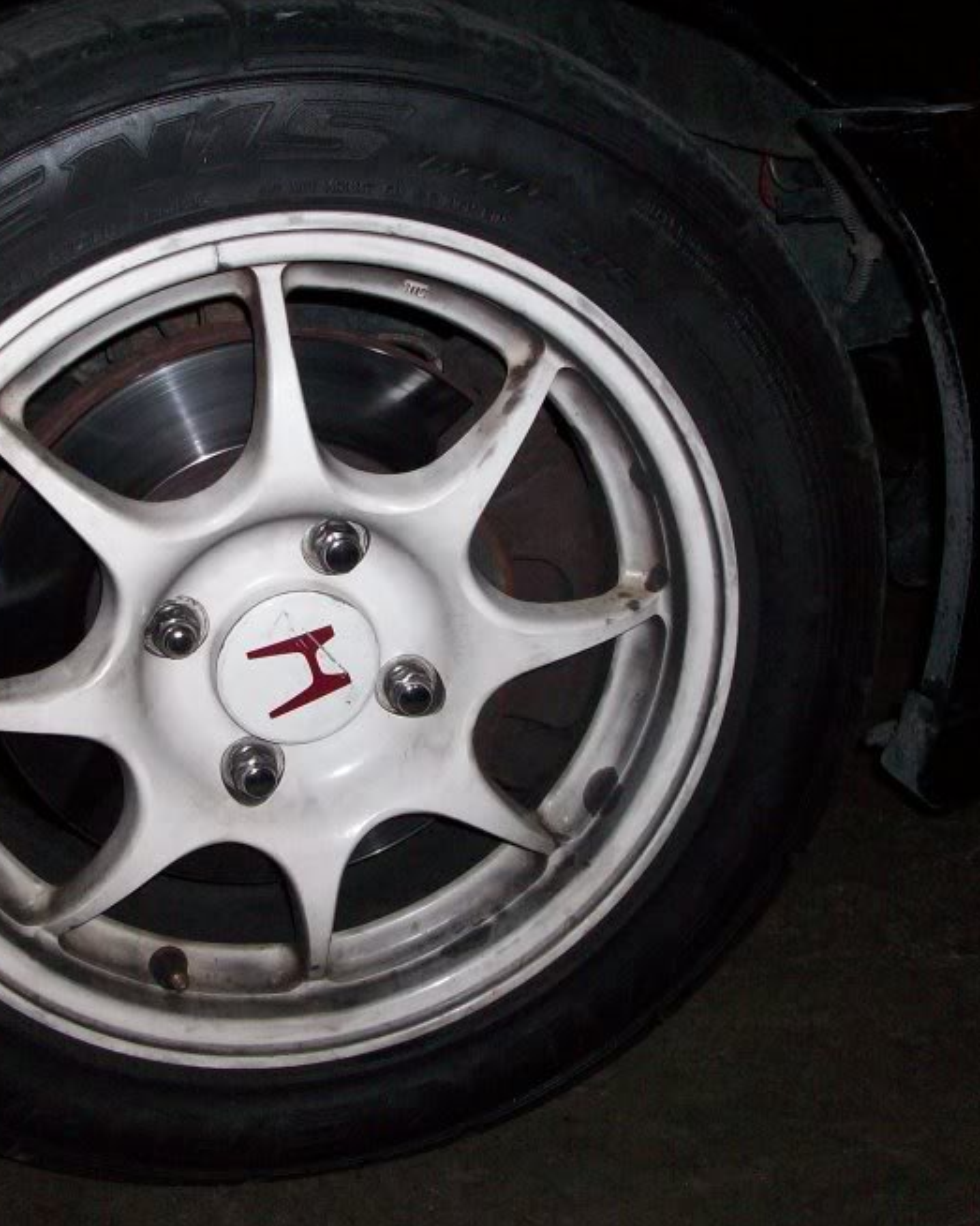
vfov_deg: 36.0
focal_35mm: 52
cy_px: 568
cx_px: 453
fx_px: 1886
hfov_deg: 29.1
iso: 160
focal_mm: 5.7
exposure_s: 1/60
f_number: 2.8
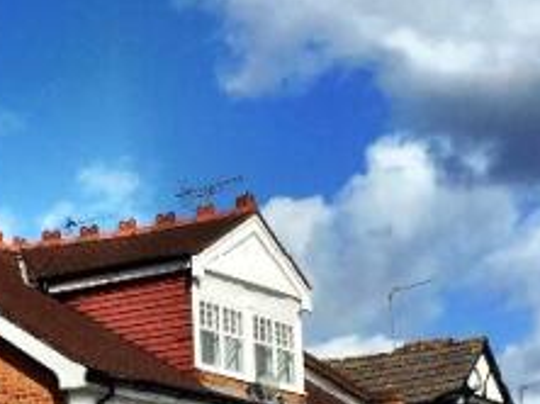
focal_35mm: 134
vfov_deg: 10.9
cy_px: 409
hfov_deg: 14.7
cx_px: 119
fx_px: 2088
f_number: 2.2
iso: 32
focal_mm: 4.15
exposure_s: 1/3049
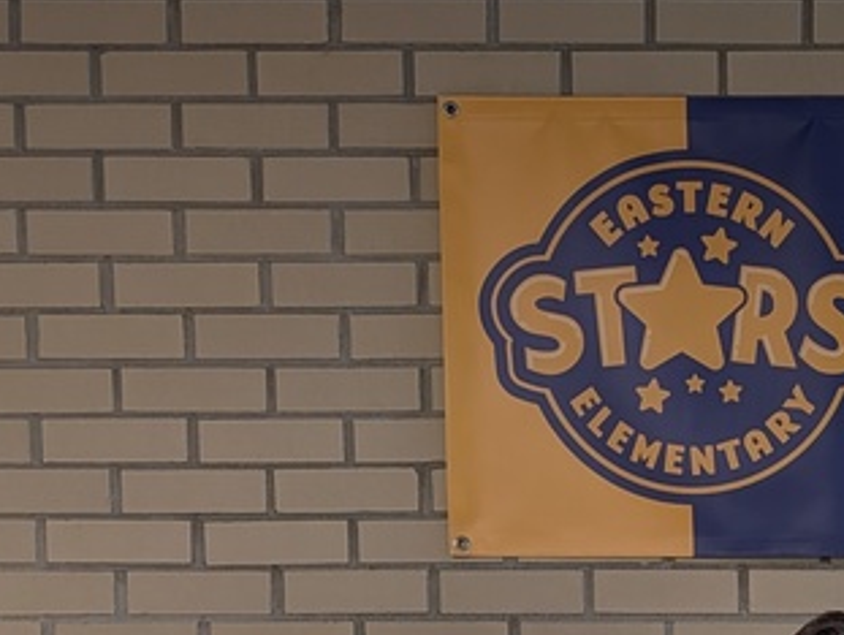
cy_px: 932
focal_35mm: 79
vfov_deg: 17.0
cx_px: 1086
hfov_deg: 22.2
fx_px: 1928
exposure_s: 1/142
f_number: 1.68
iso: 22
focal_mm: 6.9
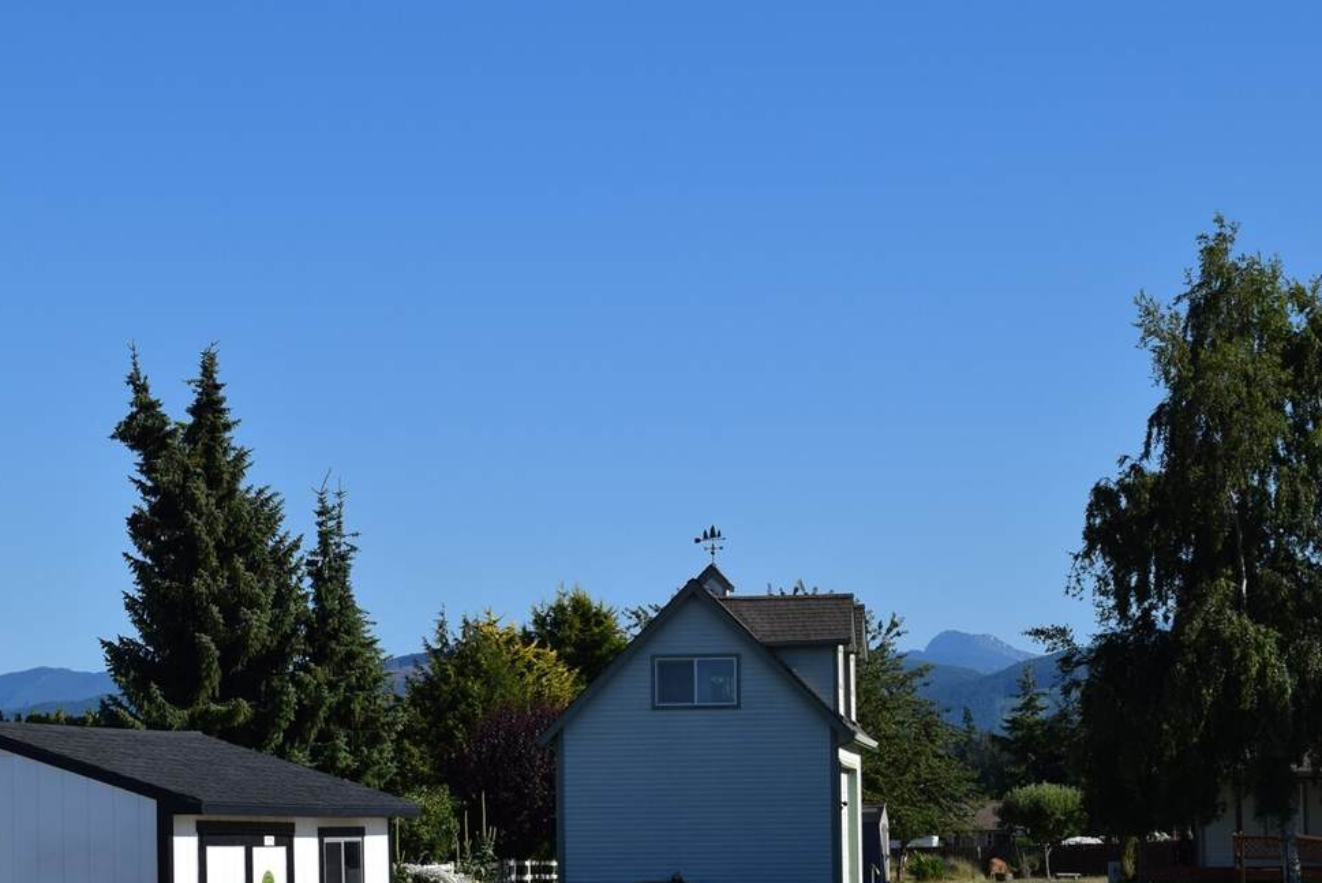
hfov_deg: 19.8
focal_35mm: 103
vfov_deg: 13.3
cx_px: 536
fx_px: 3784
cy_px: 540
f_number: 11
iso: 200
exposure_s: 1/500
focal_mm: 52
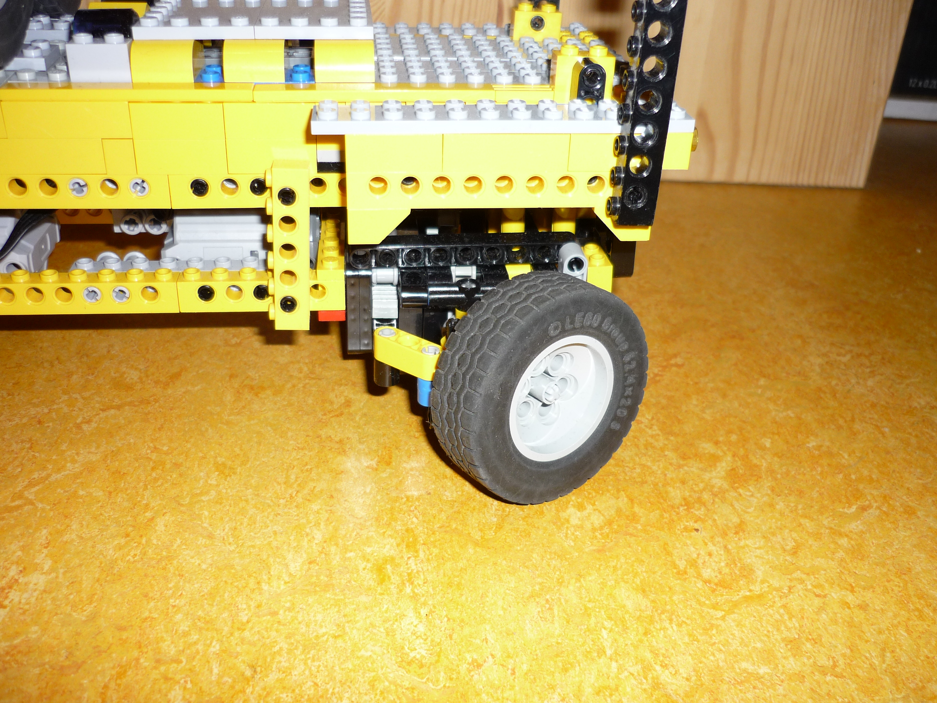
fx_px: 893
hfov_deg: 55.4
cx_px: 468
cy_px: 352
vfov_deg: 42.9
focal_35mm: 33
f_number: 2.8
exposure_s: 1/30
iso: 100
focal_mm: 5.5
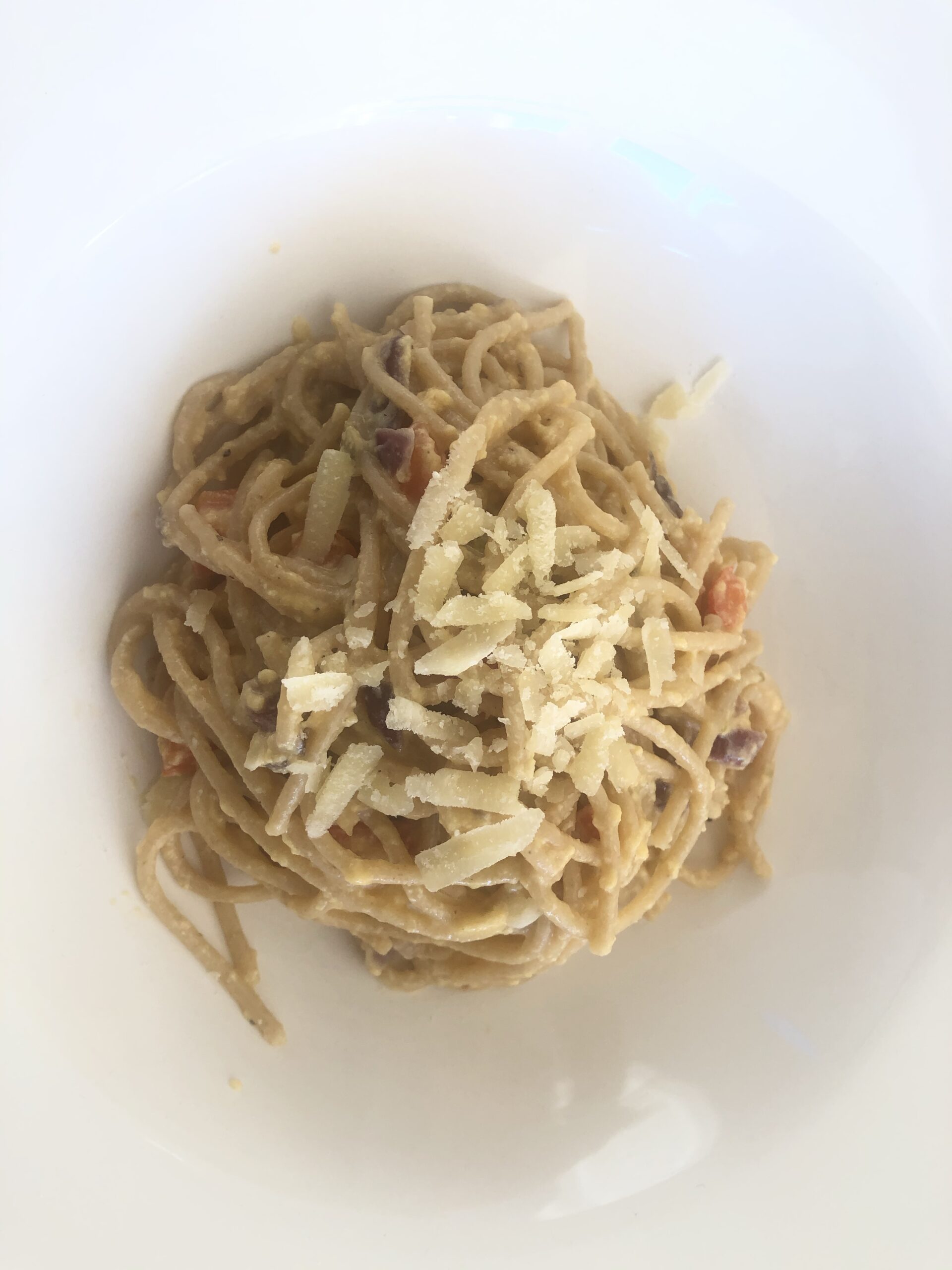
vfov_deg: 63.4
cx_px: 476
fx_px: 1027
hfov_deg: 49.7
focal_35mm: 28
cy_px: 635
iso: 32
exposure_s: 1/120
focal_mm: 4
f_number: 1.8
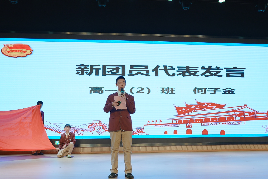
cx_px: 134
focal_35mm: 36
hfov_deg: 53.1
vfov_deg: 36.9
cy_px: 90
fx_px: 268
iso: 160
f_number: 2.8
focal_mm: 24
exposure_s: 1/200
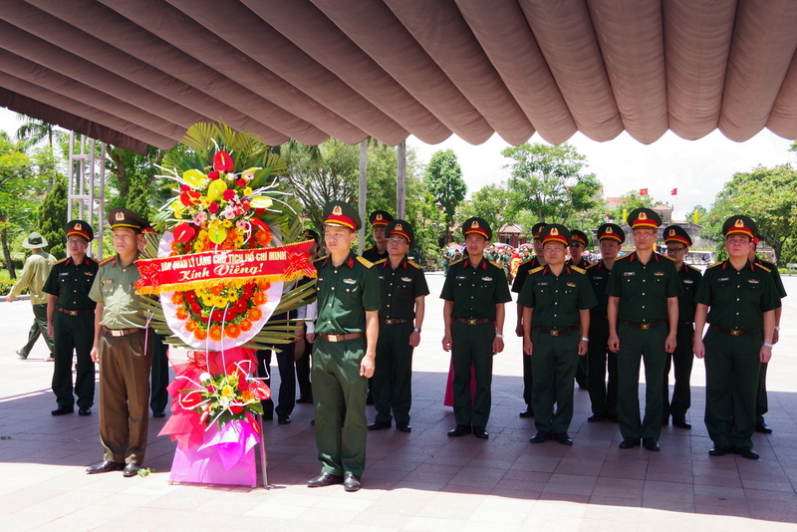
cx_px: 398
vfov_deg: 29.3
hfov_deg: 42.7
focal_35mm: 46
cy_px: 266
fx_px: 1019
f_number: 6.3
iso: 200
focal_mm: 31
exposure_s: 1/160
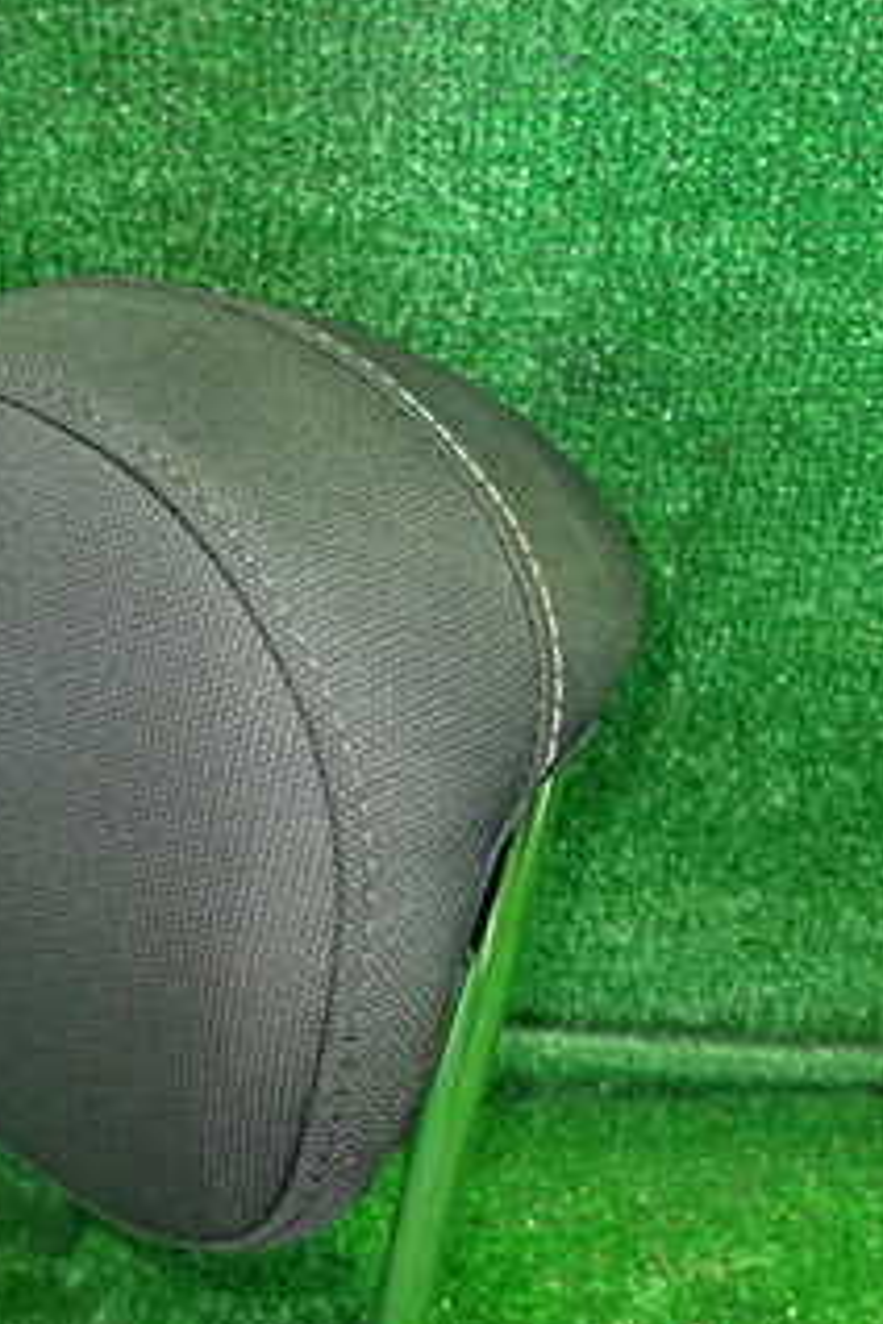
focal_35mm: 49
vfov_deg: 39.8
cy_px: 891
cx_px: 183
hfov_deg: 27.0
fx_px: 1803
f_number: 2
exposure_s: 1/30
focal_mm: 4.5
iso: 800
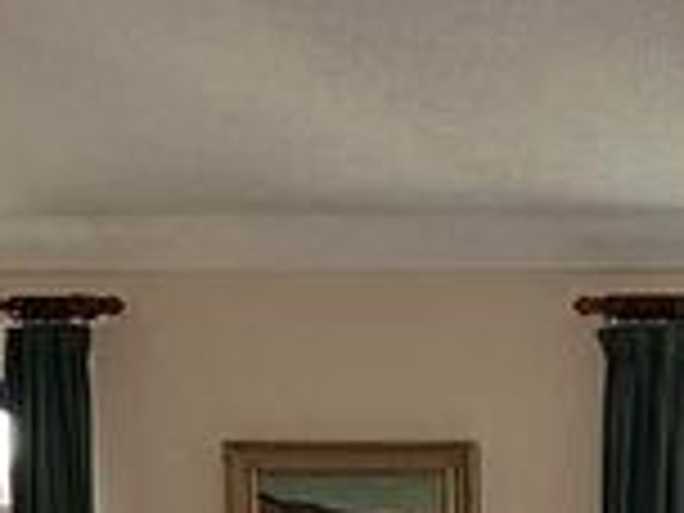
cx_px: 662
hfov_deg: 16.1
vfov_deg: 10.9
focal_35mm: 120
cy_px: 1145
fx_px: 2371
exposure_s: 1/60
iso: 250
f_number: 1.5
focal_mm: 5.7
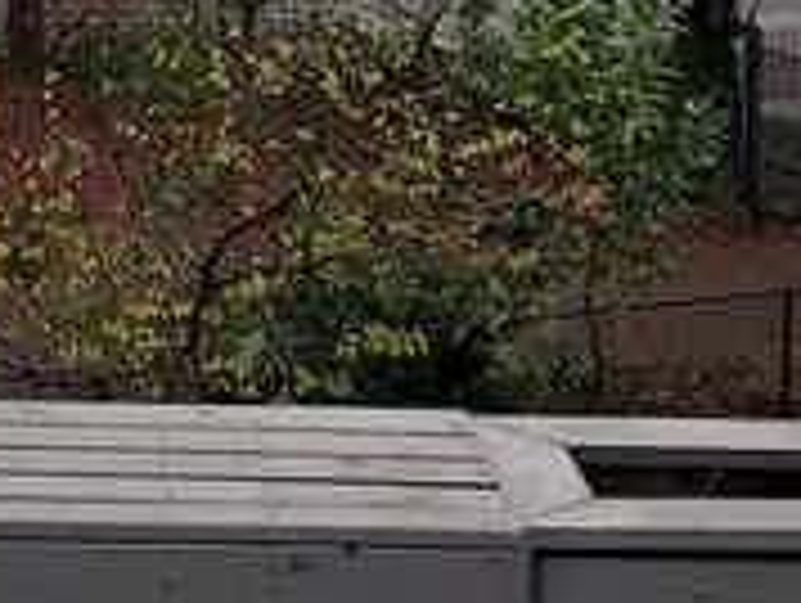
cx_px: -94
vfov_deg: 17.6
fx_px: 1854
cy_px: -119
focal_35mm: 80
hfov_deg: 22.9
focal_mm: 4.6
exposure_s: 1/262
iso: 40
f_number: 1.8
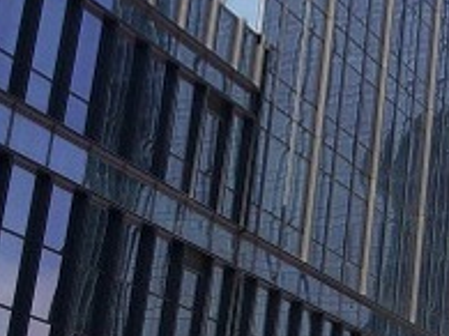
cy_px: 283
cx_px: 746
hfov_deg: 17.0
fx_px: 1296
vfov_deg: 14.7
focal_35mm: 100
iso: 32
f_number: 2.2
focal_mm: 4.12
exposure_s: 1/1580
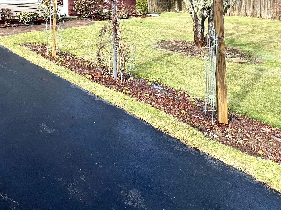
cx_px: 18
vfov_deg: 39.6
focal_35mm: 30
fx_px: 244
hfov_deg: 51.4
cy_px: -12
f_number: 1.8
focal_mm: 1.57
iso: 32
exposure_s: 1/579
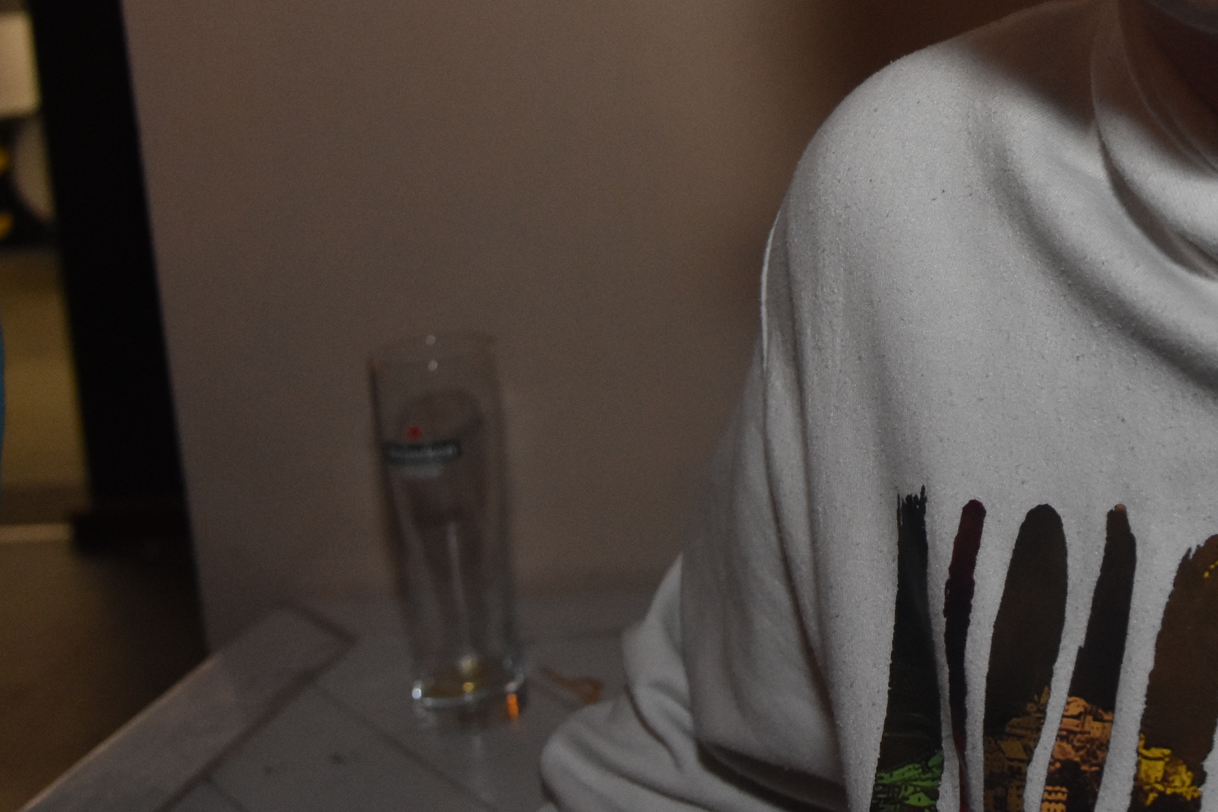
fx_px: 2571
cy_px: 19
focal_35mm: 76
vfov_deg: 17.6
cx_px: 1134
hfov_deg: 25.7
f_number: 3.8
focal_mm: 22
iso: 1600
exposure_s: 1/160
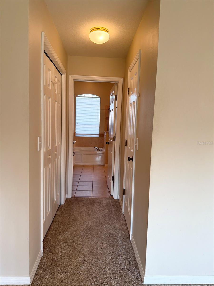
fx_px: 198
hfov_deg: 56.8
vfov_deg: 71.6
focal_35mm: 24
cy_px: 143
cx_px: 107
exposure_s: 1/204
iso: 125
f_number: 1.78
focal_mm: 6.76
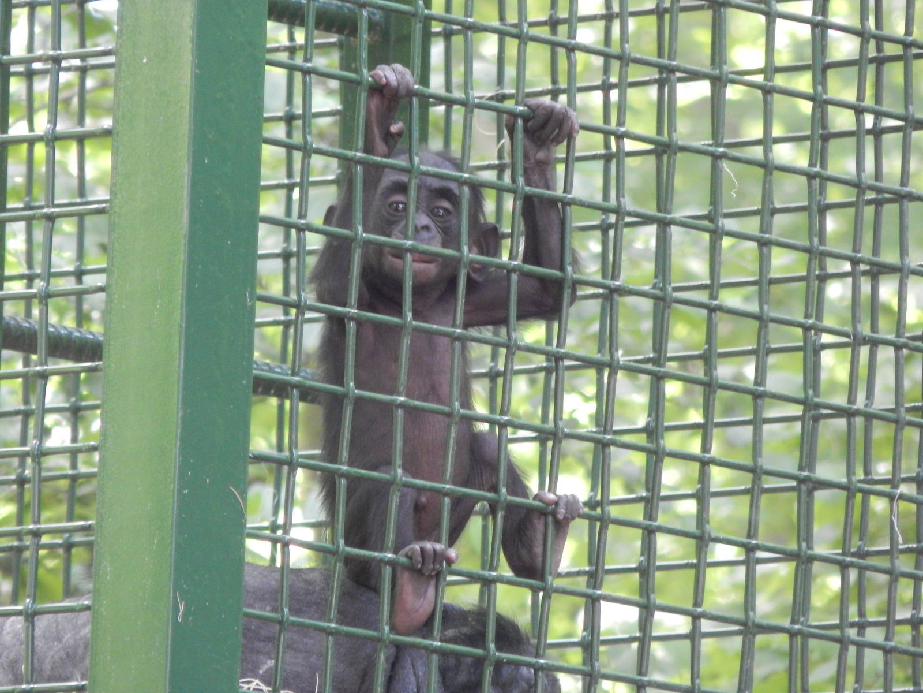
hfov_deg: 2.9
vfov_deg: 2.2
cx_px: 462
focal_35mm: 675
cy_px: 346
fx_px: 17998
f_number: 5.8
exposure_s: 1/30
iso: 800
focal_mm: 120
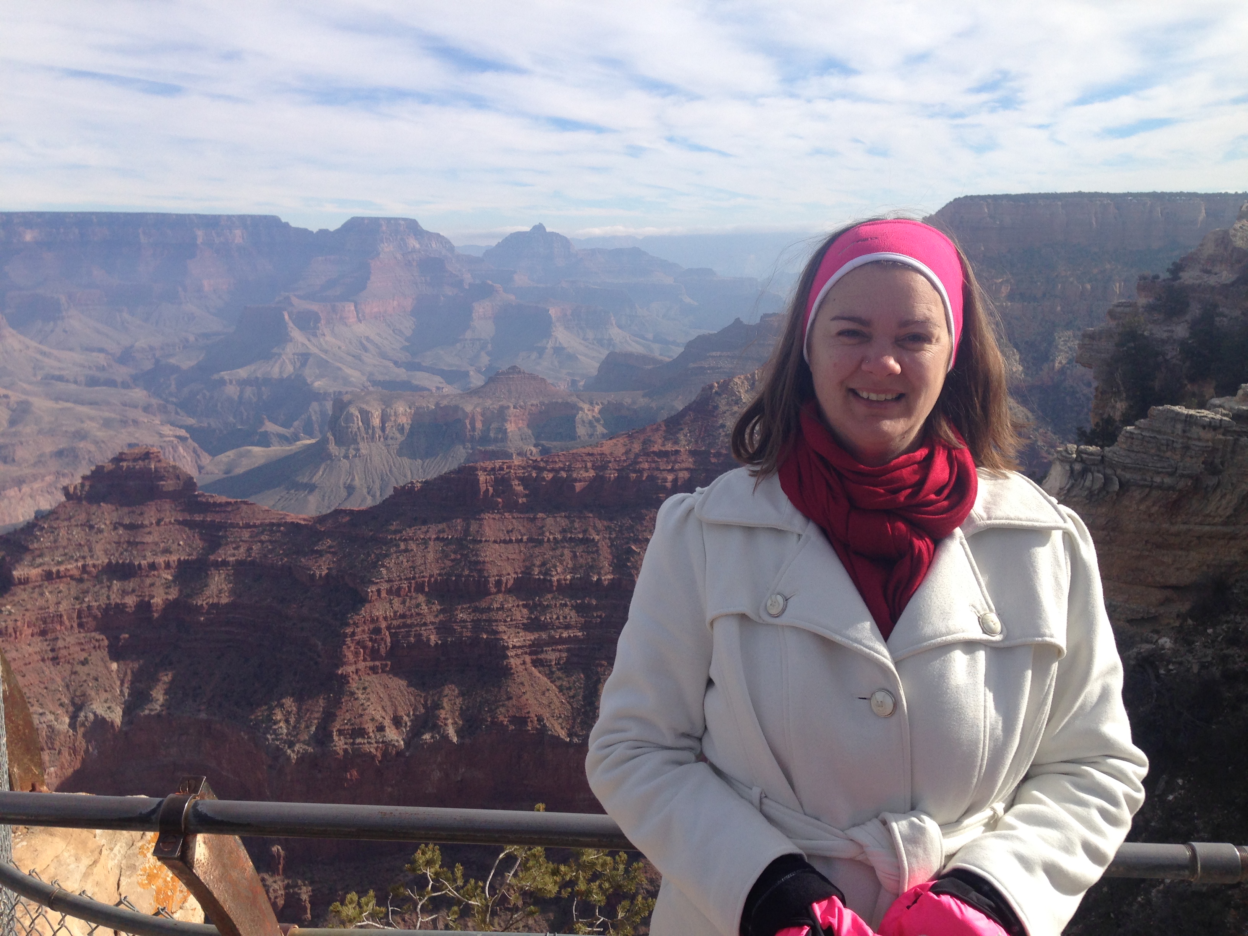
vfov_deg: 42.9
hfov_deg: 55.4
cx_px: 624
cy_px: 468
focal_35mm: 33
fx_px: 1190
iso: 50
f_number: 2.4
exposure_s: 1/1748
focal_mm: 4.12
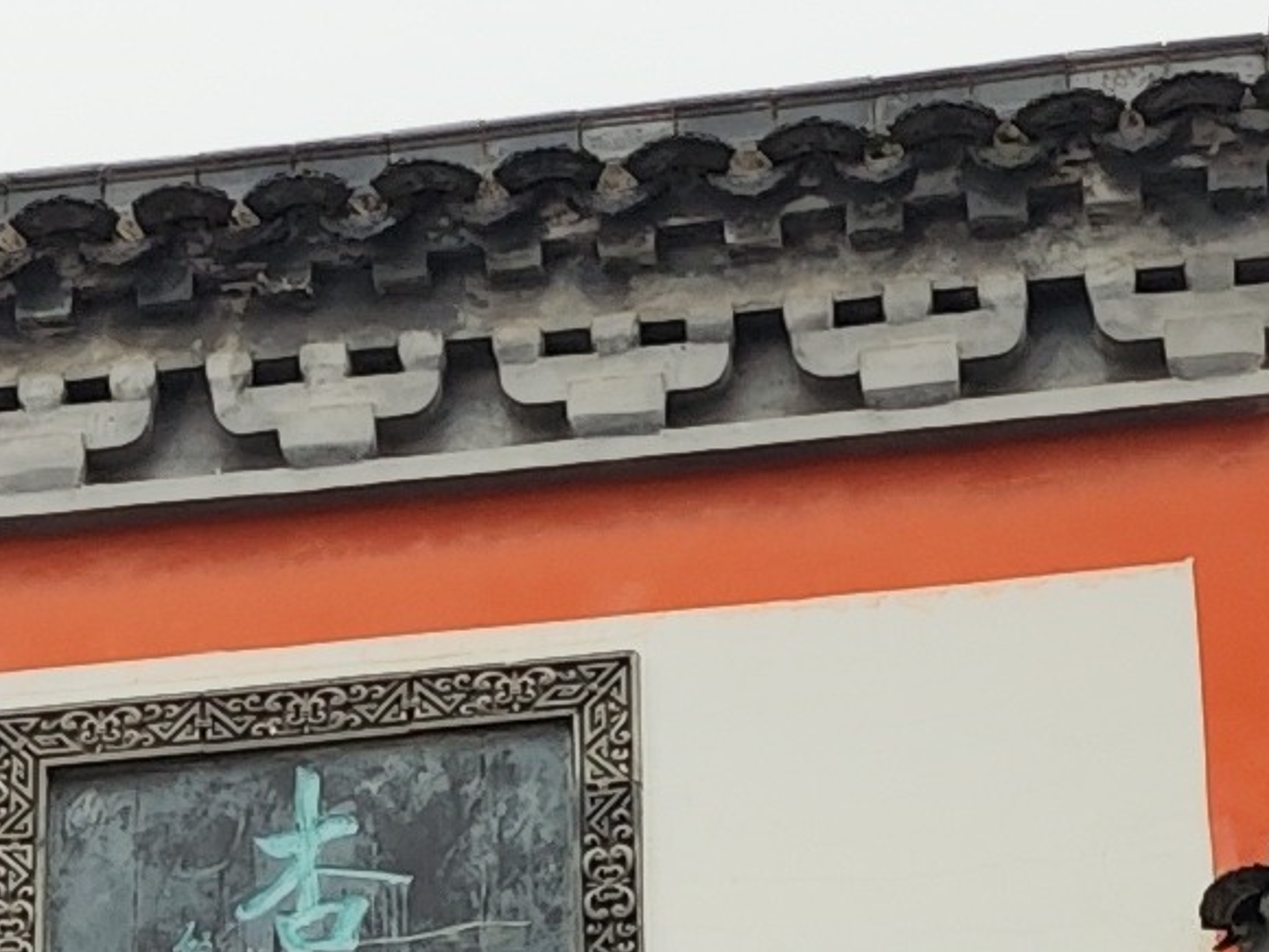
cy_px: 1186
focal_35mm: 158
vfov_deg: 9.3
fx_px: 5792
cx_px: 765
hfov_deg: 12.5
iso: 50
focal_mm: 6.92
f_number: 1.9
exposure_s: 1/498
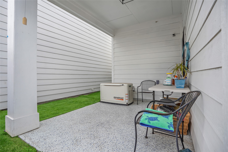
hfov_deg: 96.7
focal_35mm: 16
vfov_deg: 73.7
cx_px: 114
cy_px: 76
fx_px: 101
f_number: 8
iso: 200
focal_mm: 16
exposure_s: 1/250
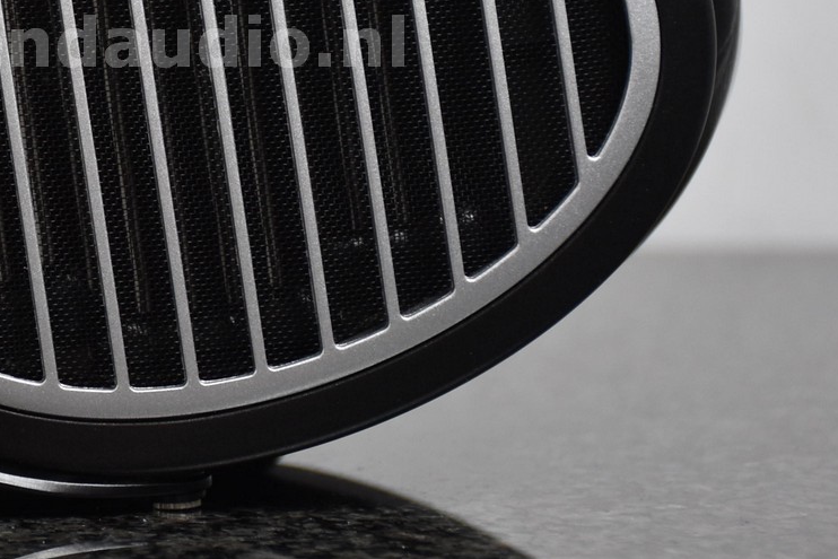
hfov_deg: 10.8
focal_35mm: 189
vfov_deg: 7.2
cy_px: 40
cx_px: -55
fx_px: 4400
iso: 400
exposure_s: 1/80
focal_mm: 52
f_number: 4.8
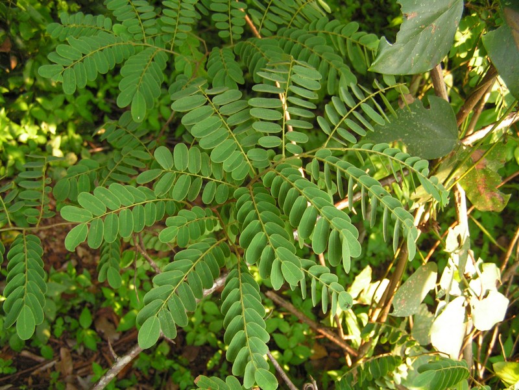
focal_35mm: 38
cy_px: 195
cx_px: 260
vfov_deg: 37.7
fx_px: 570
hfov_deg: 49.0
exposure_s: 1/50
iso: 125
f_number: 2.8
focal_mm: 6.3
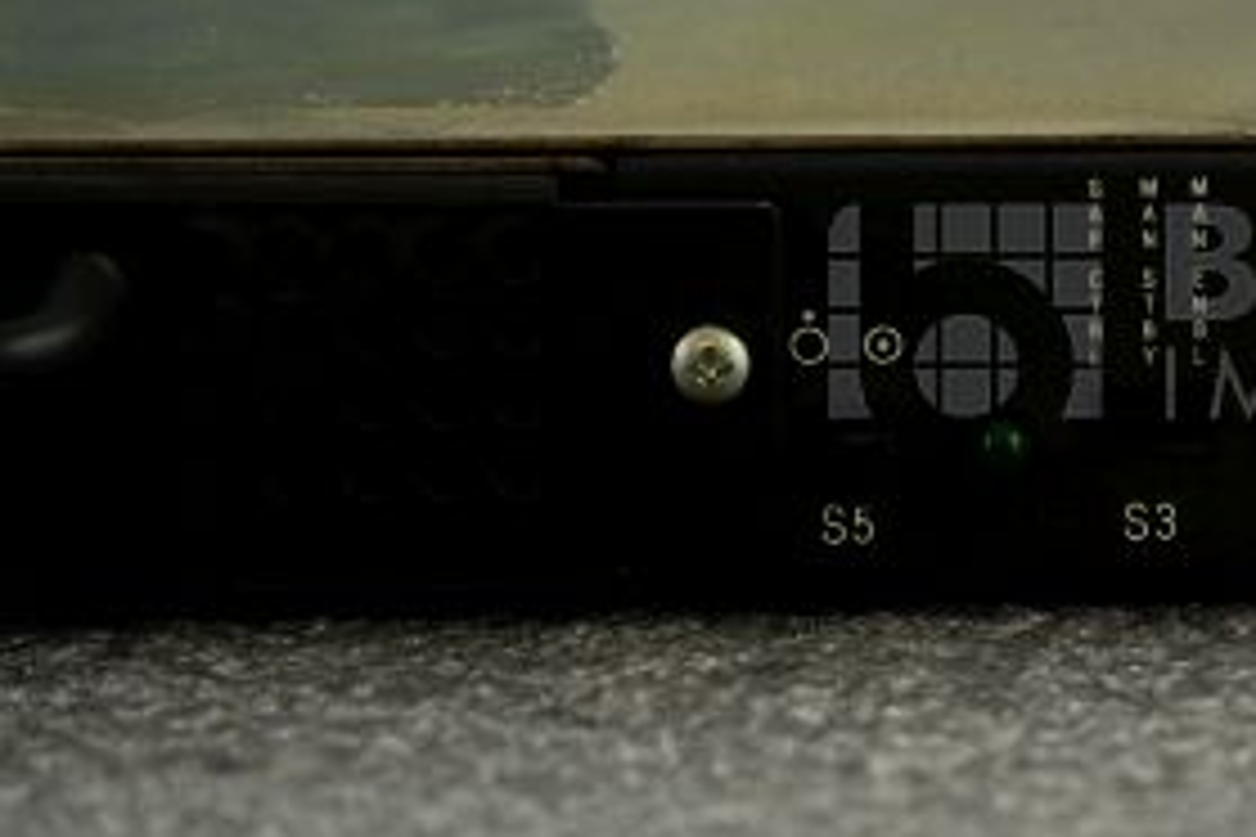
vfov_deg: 5.3
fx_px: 9001
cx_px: 1279
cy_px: 313
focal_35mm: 258
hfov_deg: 7.9
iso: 800
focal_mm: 120
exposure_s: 1/100
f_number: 6.3
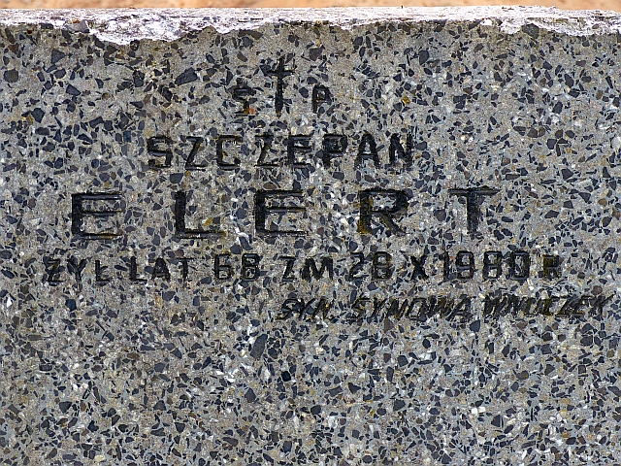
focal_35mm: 152
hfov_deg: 13.0
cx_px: 310
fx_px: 2727
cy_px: 233
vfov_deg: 9.8
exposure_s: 1/160
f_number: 4
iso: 100
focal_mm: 27.4
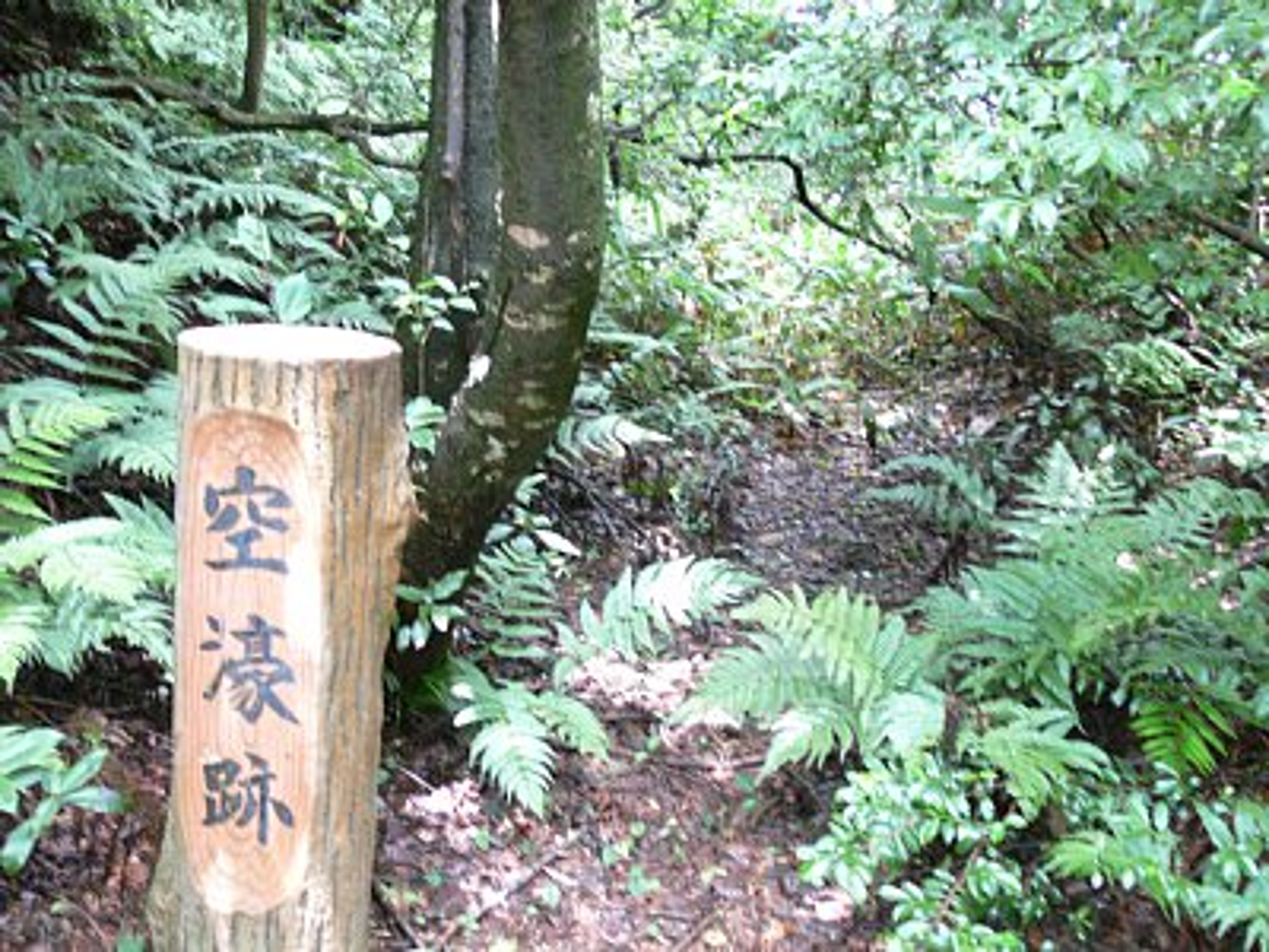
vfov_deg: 40.7
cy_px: 476
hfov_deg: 52.6
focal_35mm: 35
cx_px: 634
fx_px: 1283
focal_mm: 7.4
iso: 200
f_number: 2.8
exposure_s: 1/20
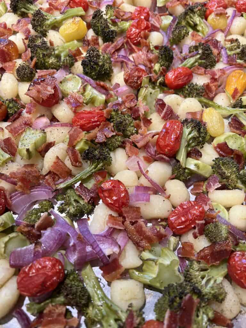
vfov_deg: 67.3
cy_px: 164
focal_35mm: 26
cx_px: 123
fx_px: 246
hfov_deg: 53.1
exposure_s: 1/120
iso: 125
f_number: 1.5
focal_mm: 5.7
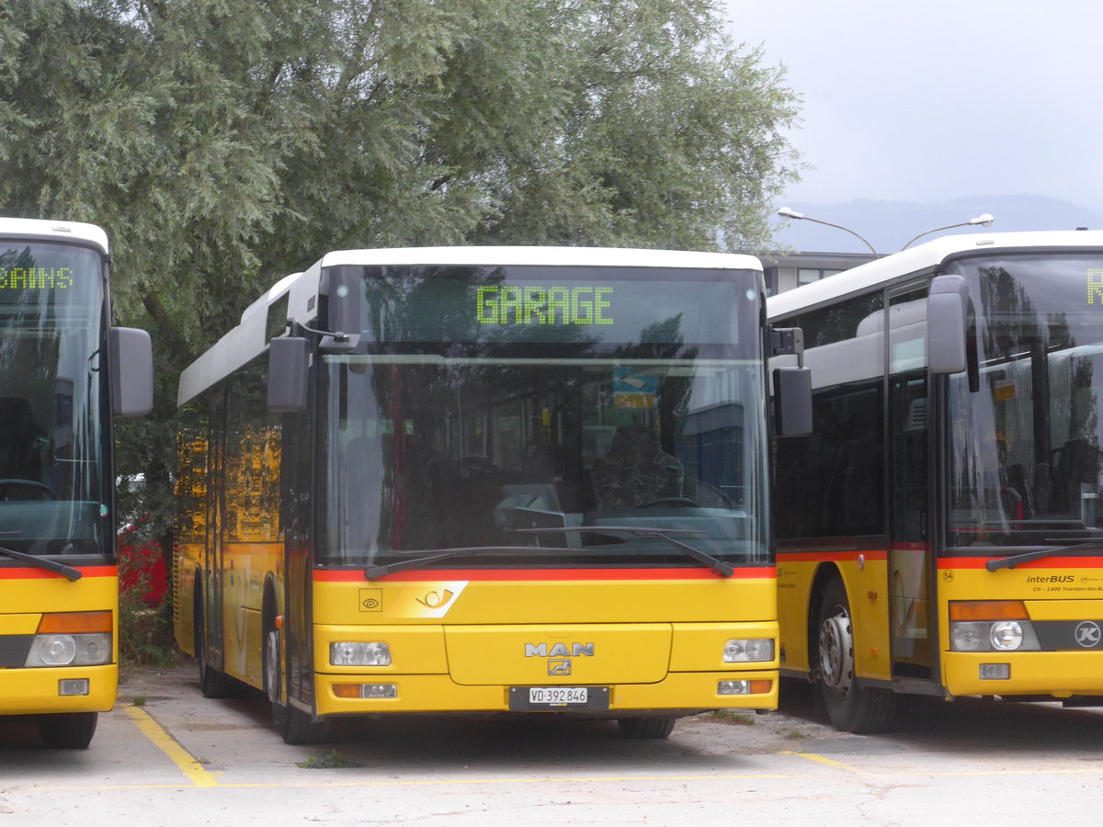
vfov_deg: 14.4
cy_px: 414
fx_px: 3282
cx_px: 552
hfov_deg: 19.1
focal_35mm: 103
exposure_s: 1/80
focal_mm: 20.4
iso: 400
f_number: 4.8
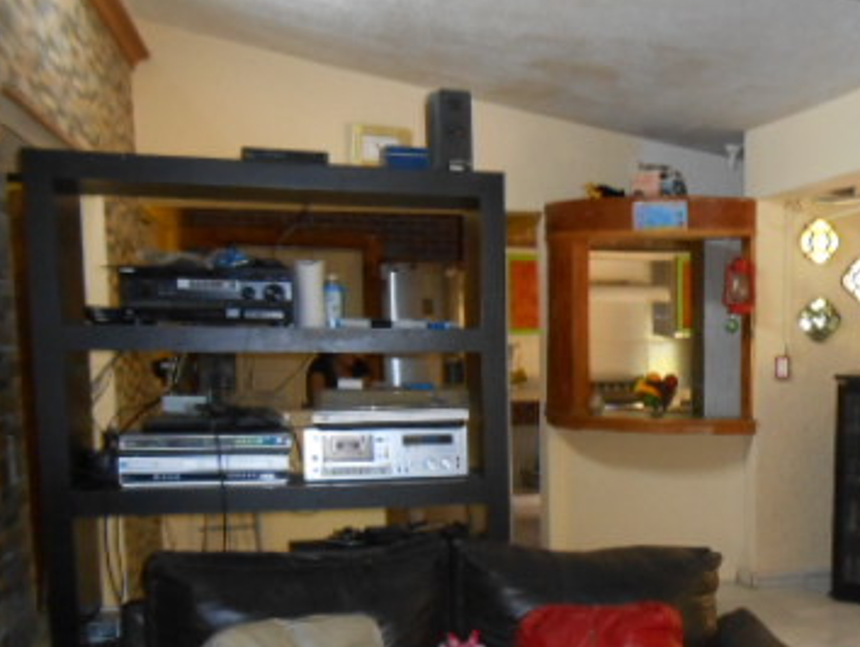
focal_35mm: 47
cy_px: 494
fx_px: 1168
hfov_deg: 38.7
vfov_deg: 30.3
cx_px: 702
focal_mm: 4.6
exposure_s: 1/25
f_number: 3.5
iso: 320
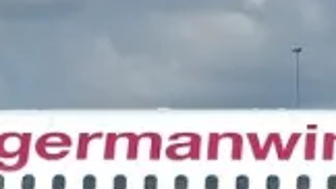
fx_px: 3304
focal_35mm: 371
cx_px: 639
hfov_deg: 5.7
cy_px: 236
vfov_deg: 3.3
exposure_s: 1/350
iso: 100
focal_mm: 37.1
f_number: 8
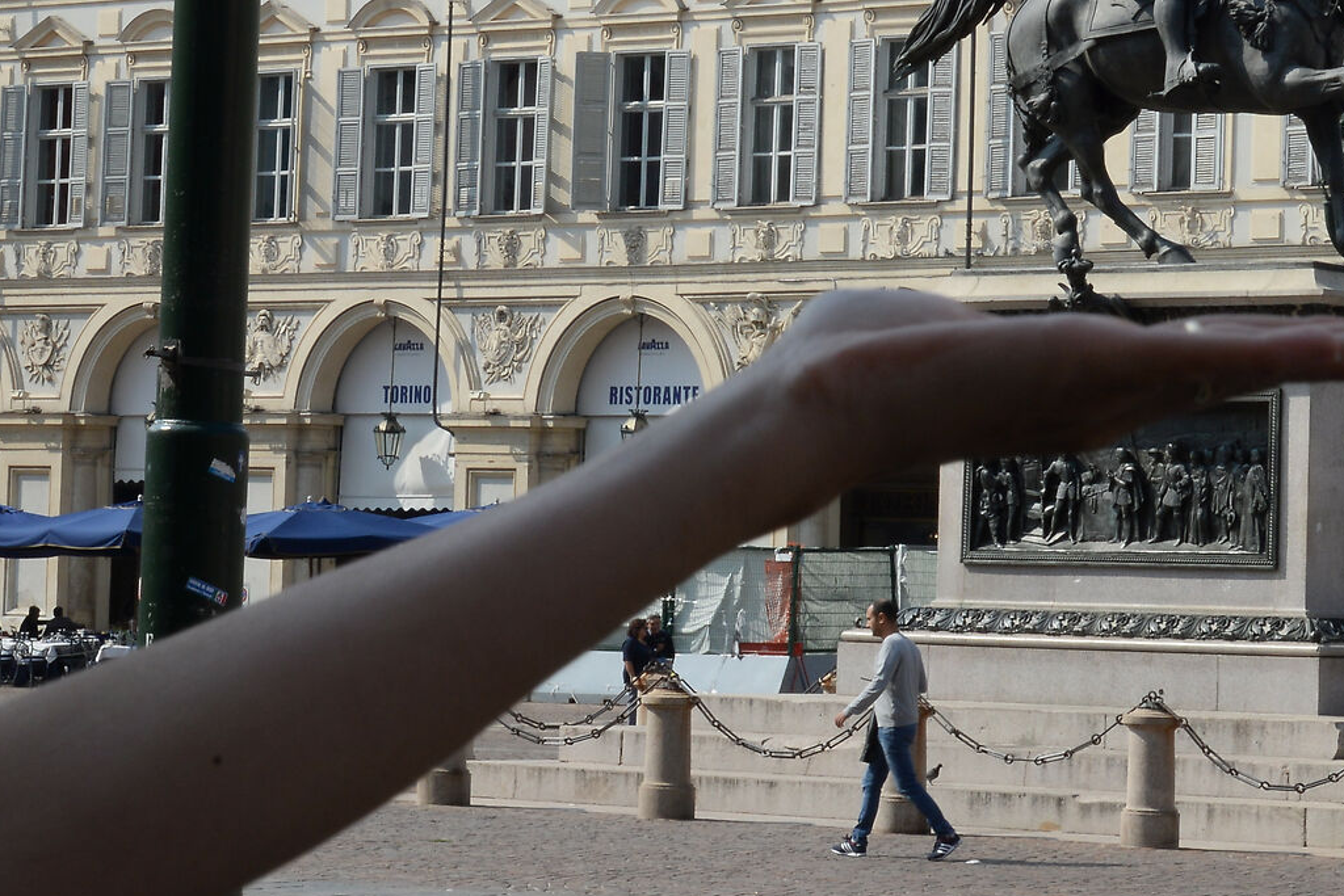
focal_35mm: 136
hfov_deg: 15.0
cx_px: 1142
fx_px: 5078
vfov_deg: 10.0
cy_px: 33
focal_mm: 58
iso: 400
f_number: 22
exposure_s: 1/125
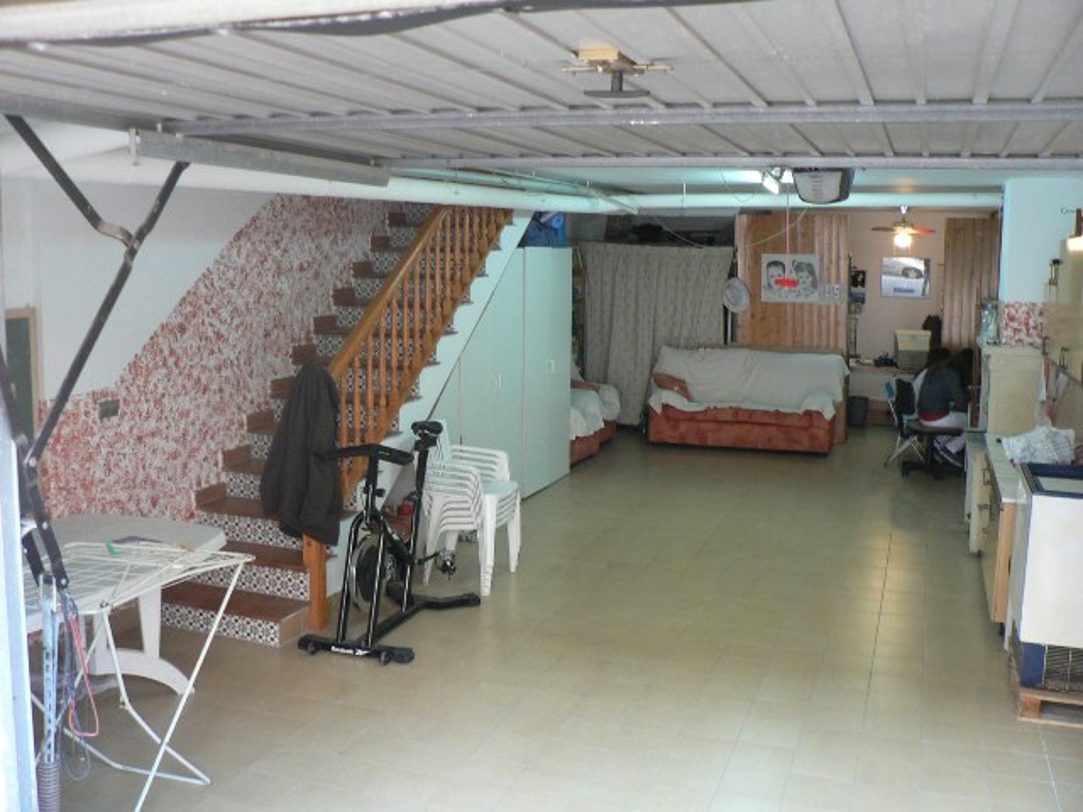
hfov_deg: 52.6
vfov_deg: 40.7
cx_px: 542
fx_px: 1095
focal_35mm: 35
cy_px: 406
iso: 200
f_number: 2.8
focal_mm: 6
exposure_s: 1/15
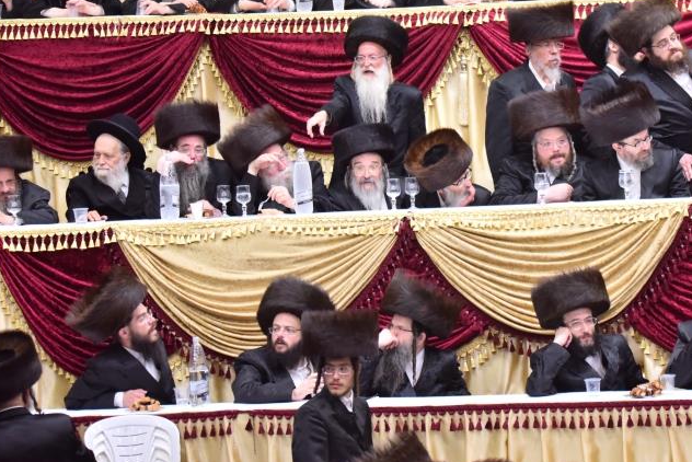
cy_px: 114
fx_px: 4673
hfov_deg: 8.5
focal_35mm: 243
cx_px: 478
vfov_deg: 5.7
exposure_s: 1/200
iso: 2000
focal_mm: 150
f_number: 5
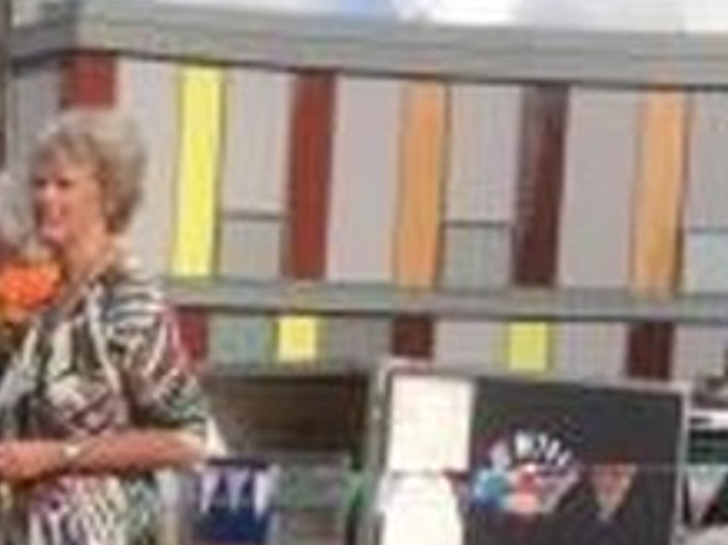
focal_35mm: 128
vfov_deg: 11.3
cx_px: -416
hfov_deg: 14.2
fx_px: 2690
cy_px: 655
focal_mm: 4.28
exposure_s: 1/1416
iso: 50
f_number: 2.4
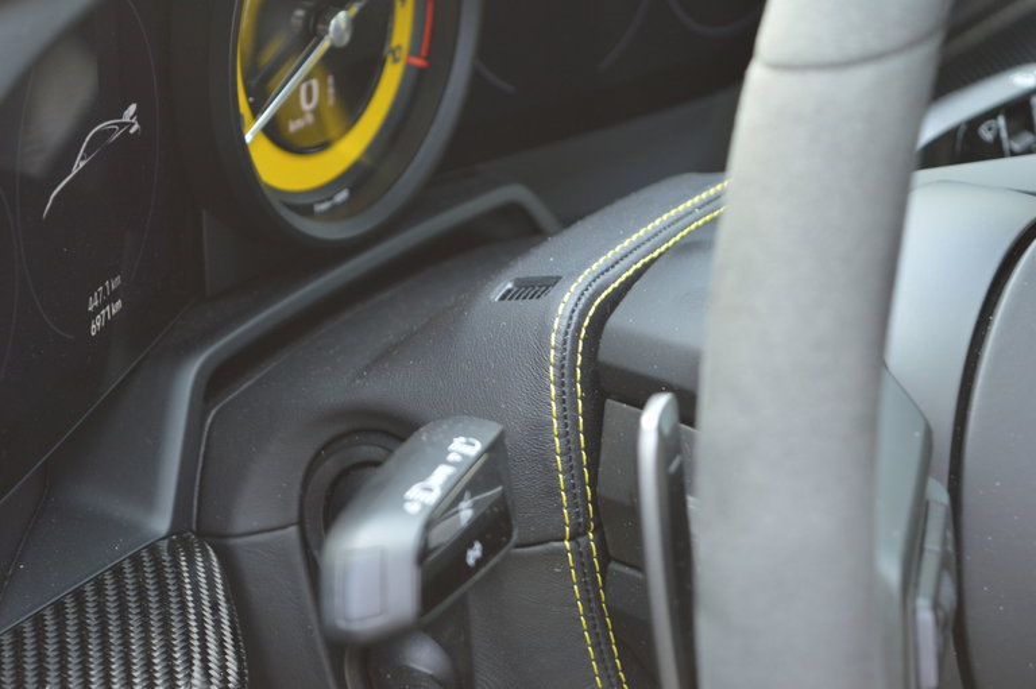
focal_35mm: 82
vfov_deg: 16.5
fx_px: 2373
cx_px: 518
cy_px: 344
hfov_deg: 24.6
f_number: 5.6
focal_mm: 55
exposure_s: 1/20
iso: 400
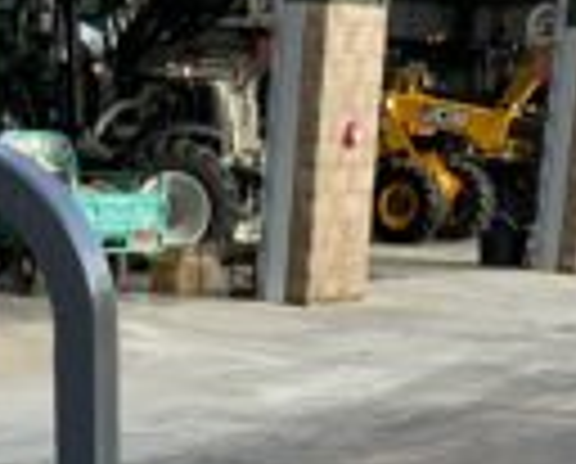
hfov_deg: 13.5
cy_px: 951
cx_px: 14
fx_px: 2409
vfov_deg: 10.1
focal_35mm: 141
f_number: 1.8
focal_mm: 3
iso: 16
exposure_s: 1/215
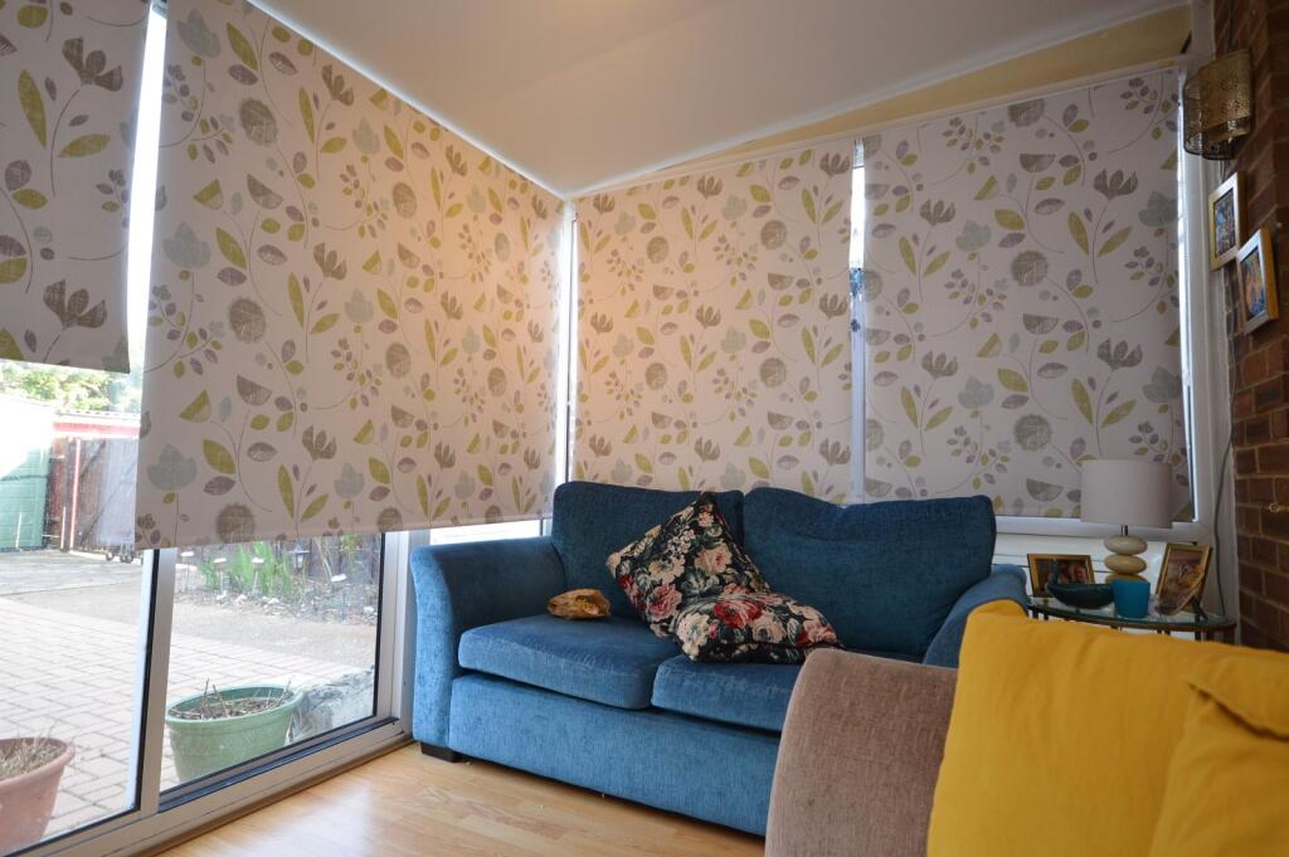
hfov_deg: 85.5
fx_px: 698
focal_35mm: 20
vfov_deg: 63.1
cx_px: 644
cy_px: 428
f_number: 4.5
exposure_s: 1/60
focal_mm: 13
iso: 500
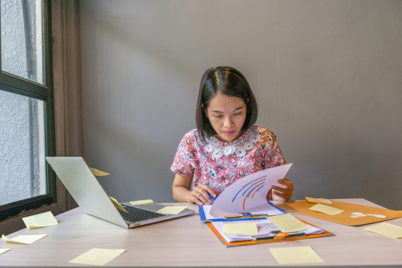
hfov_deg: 63.6
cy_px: 134
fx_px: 324
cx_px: 201
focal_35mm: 29
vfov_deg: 45.0
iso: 400
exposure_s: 1/40
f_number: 5.6
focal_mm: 29
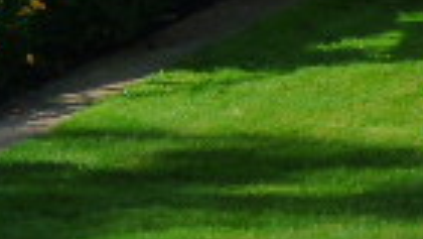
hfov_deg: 6.7
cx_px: -408
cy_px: -405
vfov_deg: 3.8
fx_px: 3513
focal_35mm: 313
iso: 200
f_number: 4.1
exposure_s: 1/800
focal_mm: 10.77
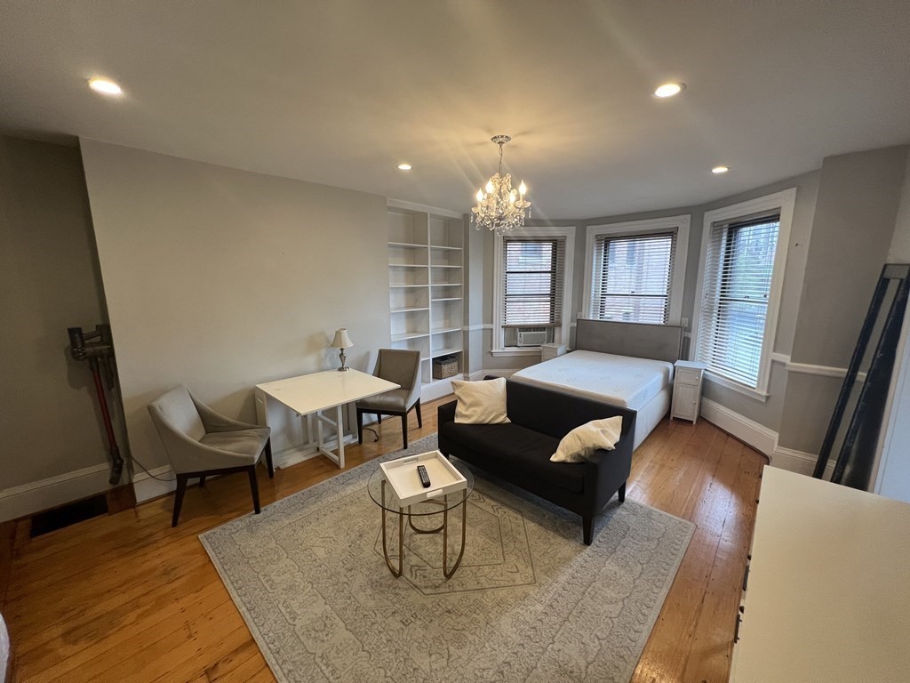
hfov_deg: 106.2
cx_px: 455
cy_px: 342
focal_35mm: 13
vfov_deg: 89.9
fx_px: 342
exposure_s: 1/120
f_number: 1.8
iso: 160
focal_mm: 1.57
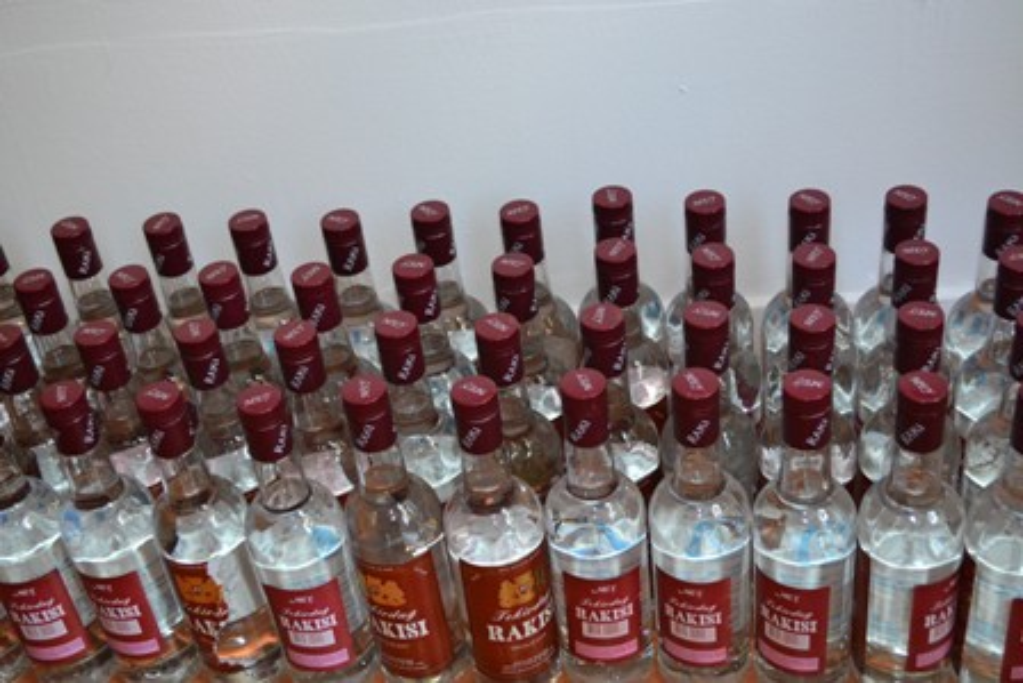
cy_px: 342
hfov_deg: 41.1
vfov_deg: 28.1
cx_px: 512
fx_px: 1364
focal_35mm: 48
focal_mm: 32
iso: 1100
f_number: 4.8
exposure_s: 1/60
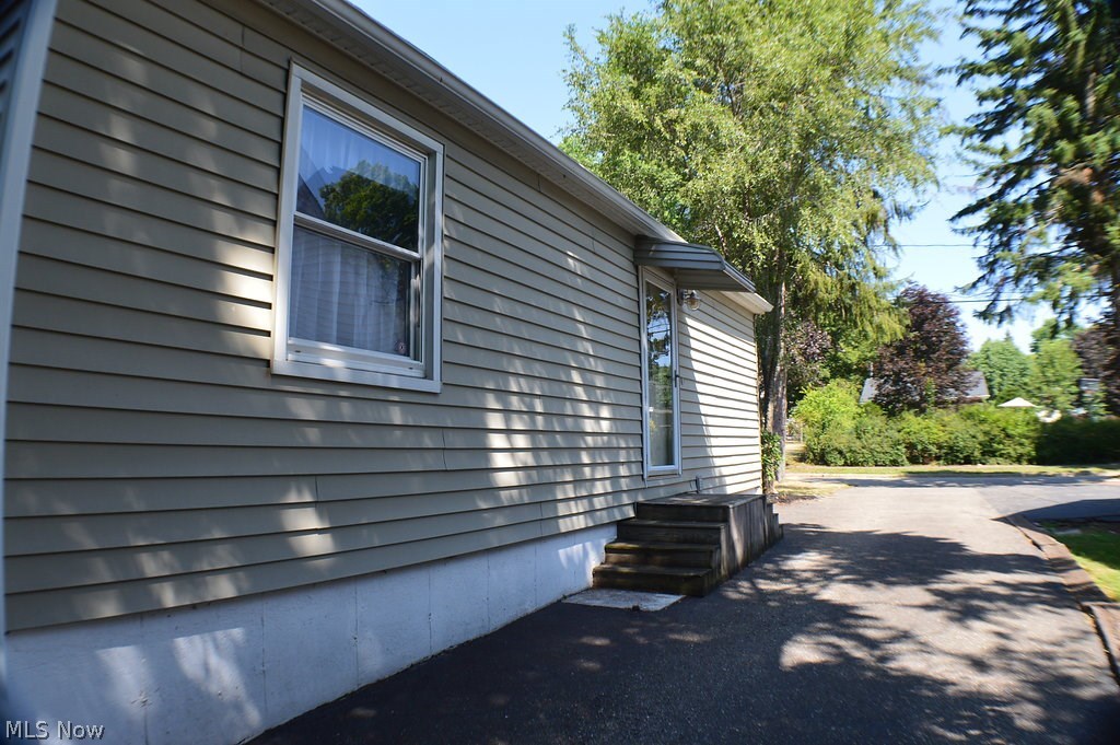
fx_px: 933
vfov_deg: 43.5
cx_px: 560
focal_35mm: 30
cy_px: 372
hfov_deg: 62.0
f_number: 10
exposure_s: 1/200
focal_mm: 20
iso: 400
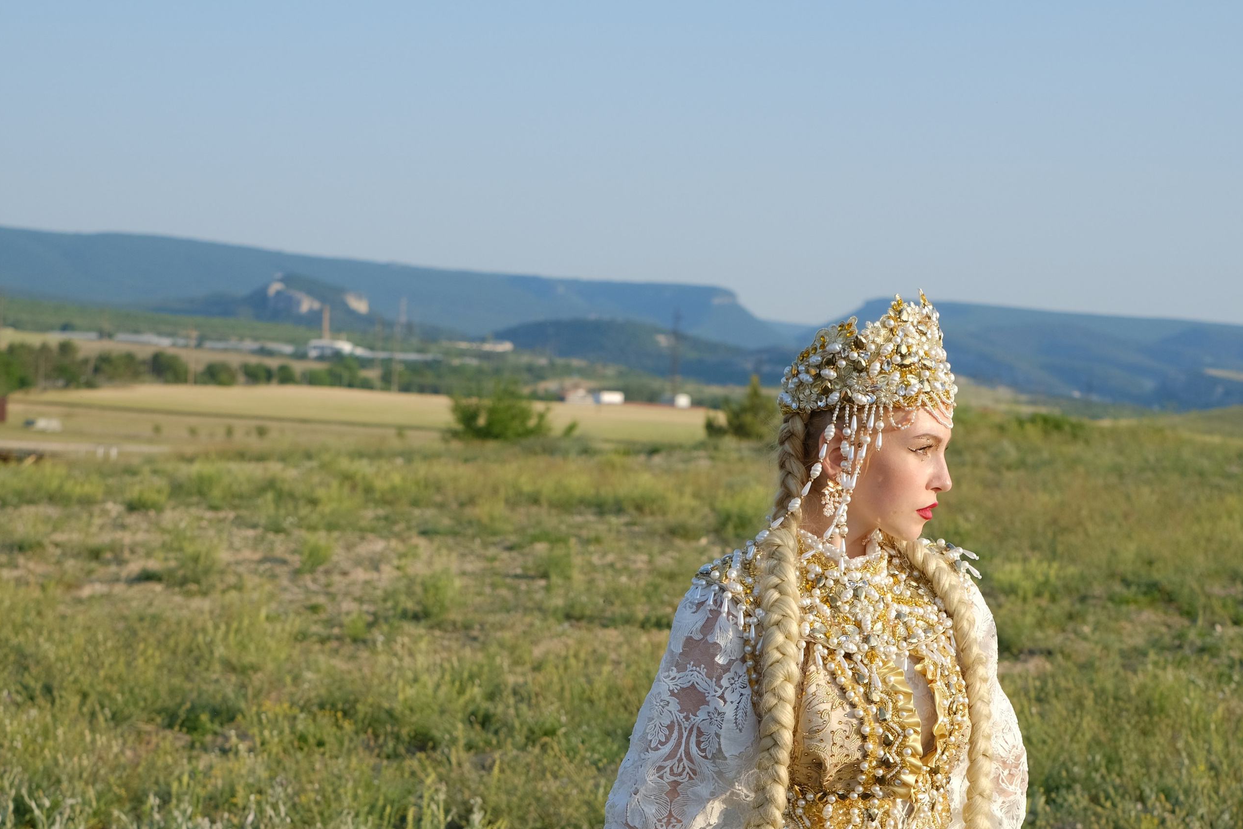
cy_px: 915
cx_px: 622
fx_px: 2762
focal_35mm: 80
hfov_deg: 25.4
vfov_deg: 16.5
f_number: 4
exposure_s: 1/320
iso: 160
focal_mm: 35
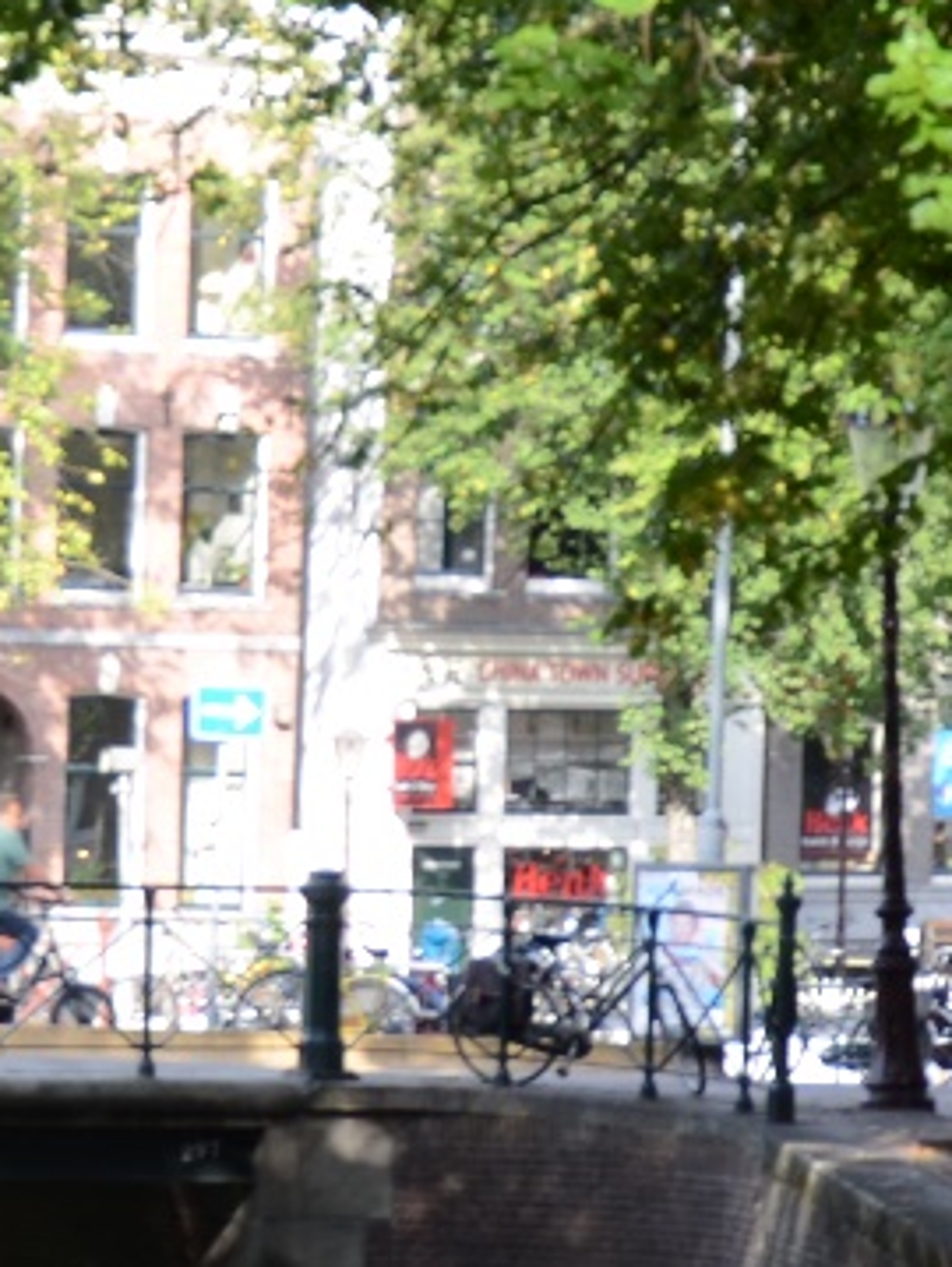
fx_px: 9846
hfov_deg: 5.5
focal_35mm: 269
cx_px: -684
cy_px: 1406
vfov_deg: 7.3
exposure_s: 1/100
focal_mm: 42
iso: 100
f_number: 4.8
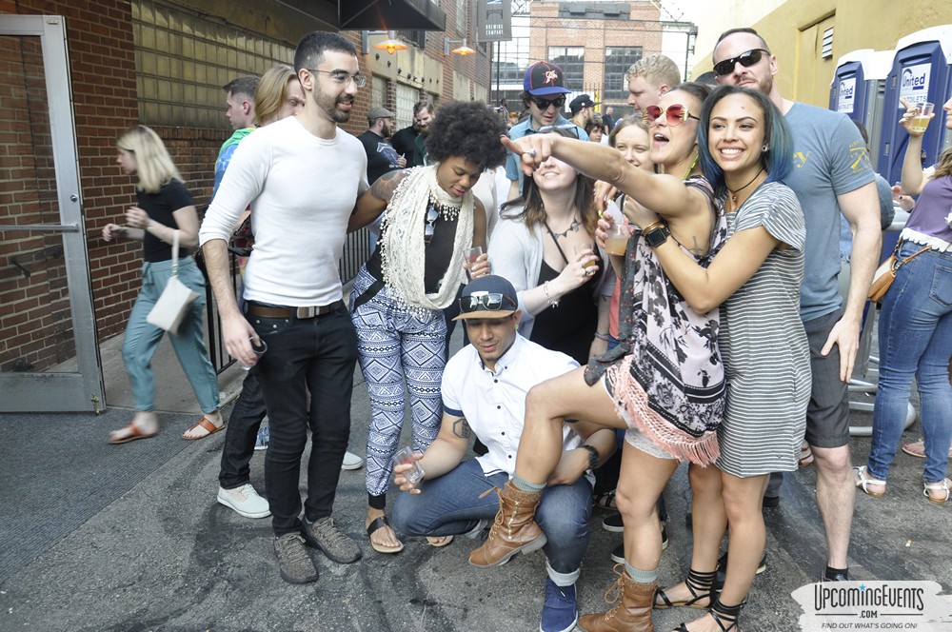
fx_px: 713
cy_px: 316
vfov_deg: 47.8
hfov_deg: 67.4
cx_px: 476
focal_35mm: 27
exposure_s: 1/60
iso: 400
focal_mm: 18
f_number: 8
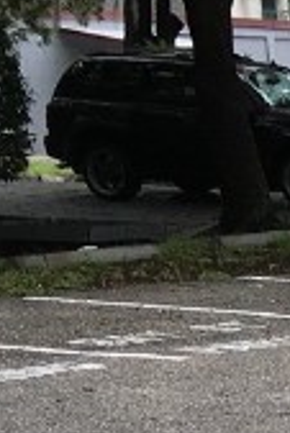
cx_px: 1222
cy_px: 861
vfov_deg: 10.4
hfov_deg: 6.1
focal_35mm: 183
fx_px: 2207
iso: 25
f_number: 2.2
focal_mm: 4.15
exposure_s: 1/187
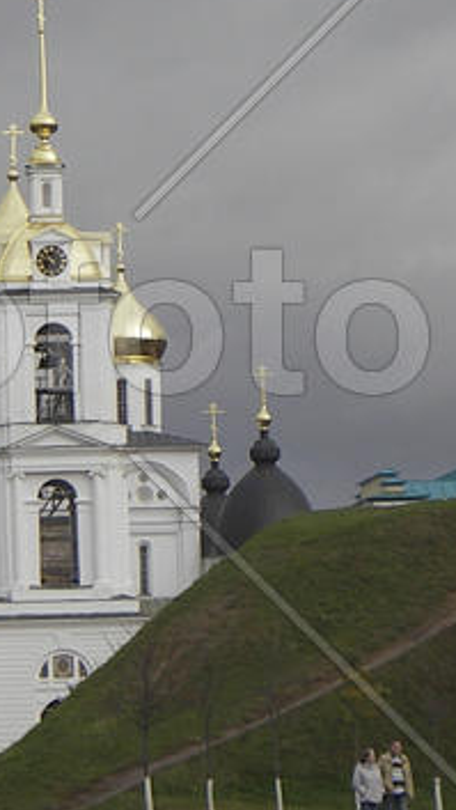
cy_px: 337
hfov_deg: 6.1
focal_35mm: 198
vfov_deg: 10.9
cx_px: 14
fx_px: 4249
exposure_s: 1/160
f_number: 3.9
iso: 50
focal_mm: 13.8
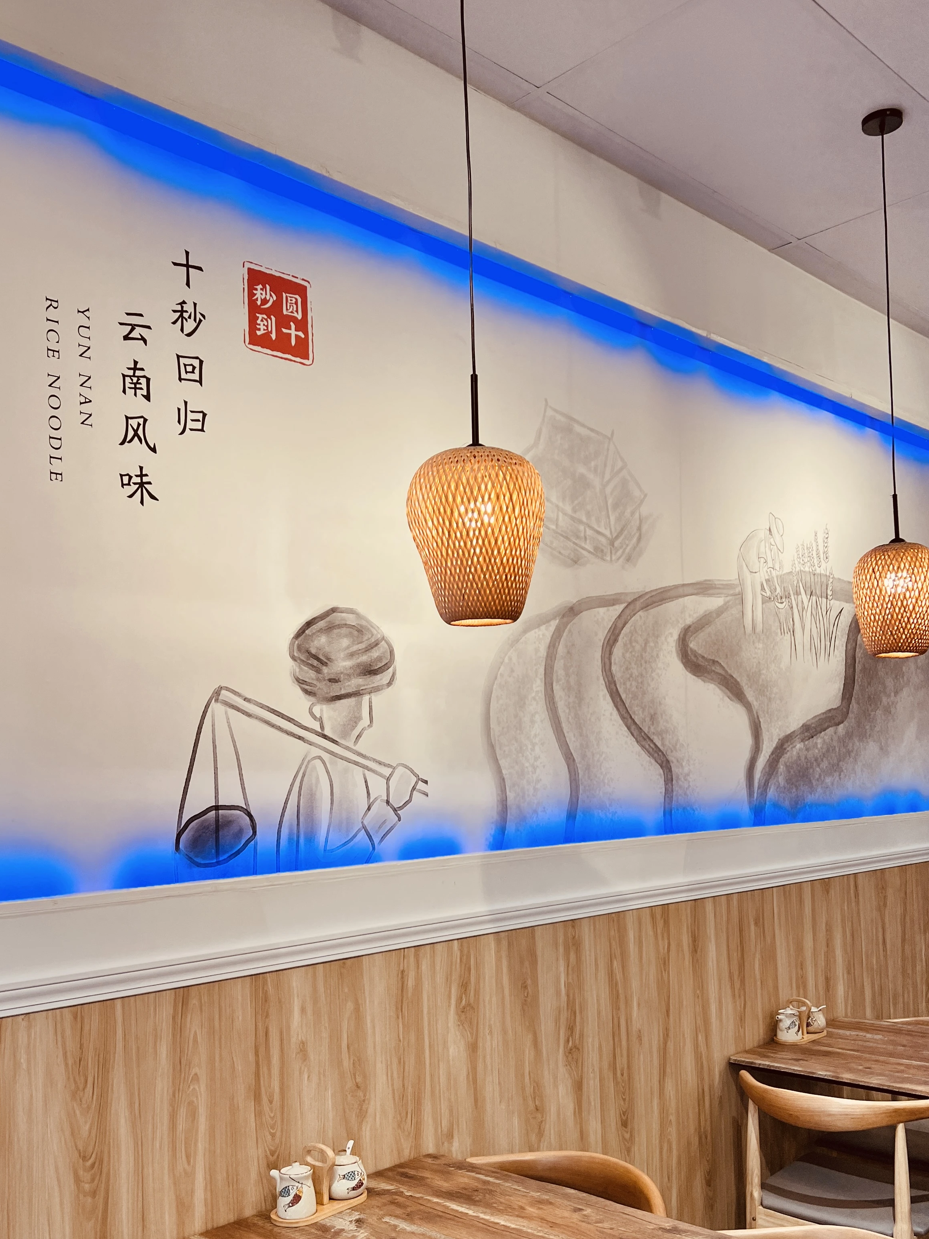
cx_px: 472
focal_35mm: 34
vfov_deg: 53.6
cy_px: 733
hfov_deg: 41.8
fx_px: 1217
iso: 50
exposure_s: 1/120
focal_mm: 5.7
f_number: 1.5
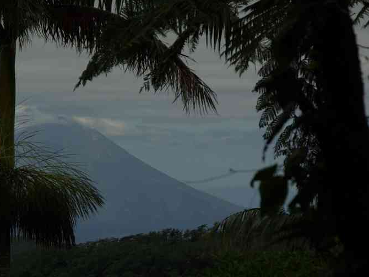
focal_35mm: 237
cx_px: 101
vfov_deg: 6.3
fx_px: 2527
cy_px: 161
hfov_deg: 8.3
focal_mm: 110
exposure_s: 1/350
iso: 100
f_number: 9.5
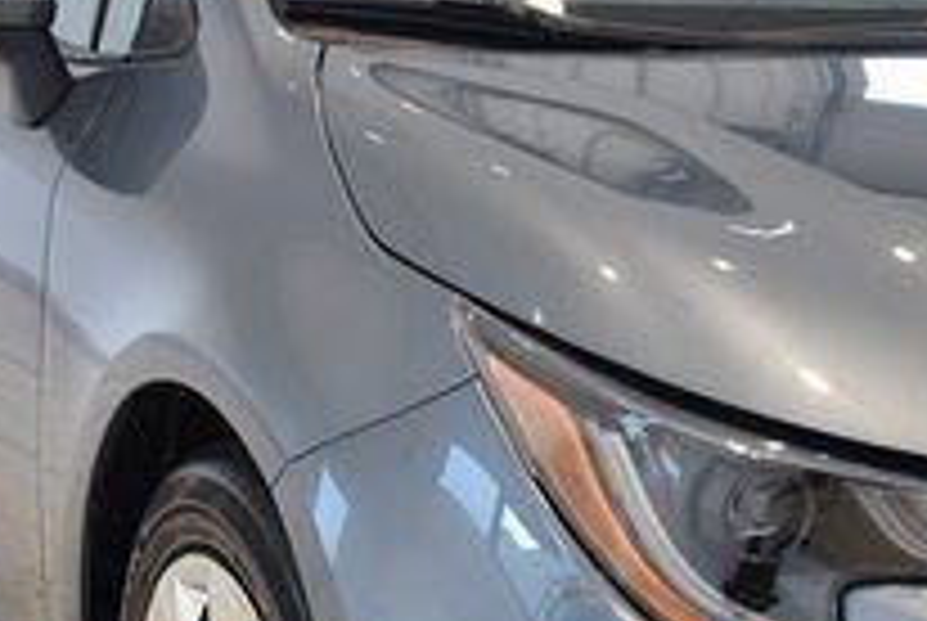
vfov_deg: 14.7
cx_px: 828
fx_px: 2398
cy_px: 425
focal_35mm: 93
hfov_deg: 21.4
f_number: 3.5
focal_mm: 20
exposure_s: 1/30
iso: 100
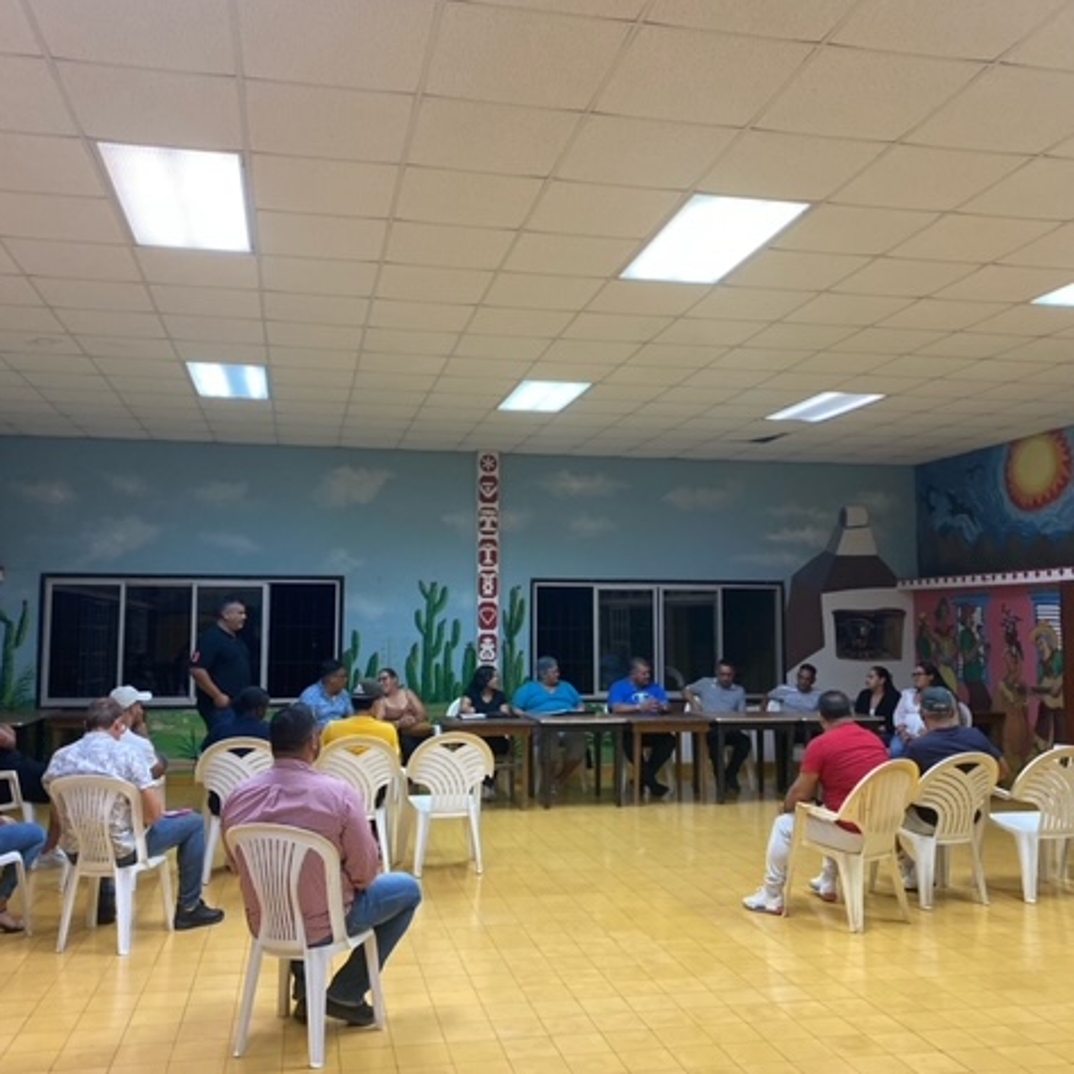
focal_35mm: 31
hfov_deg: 52.5
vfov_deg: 52.5
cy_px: 539
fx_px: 1088
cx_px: 530
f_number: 1.8
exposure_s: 1/60
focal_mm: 4.25
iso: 320
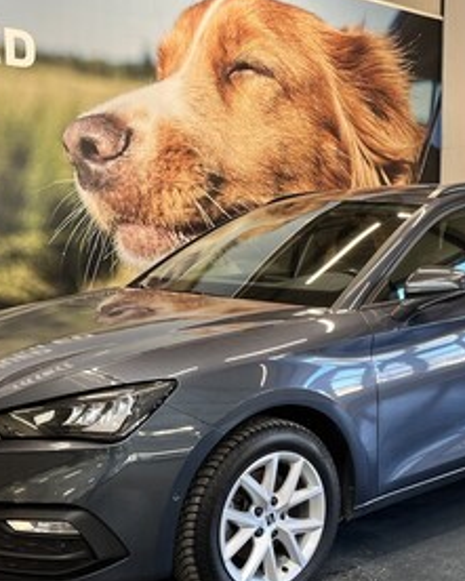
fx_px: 791
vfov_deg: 40.3
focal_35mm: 46
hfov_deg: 32.7
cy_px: 306
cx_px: 261
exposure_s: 1/108
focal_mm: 5.1
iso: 125
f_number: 1.6
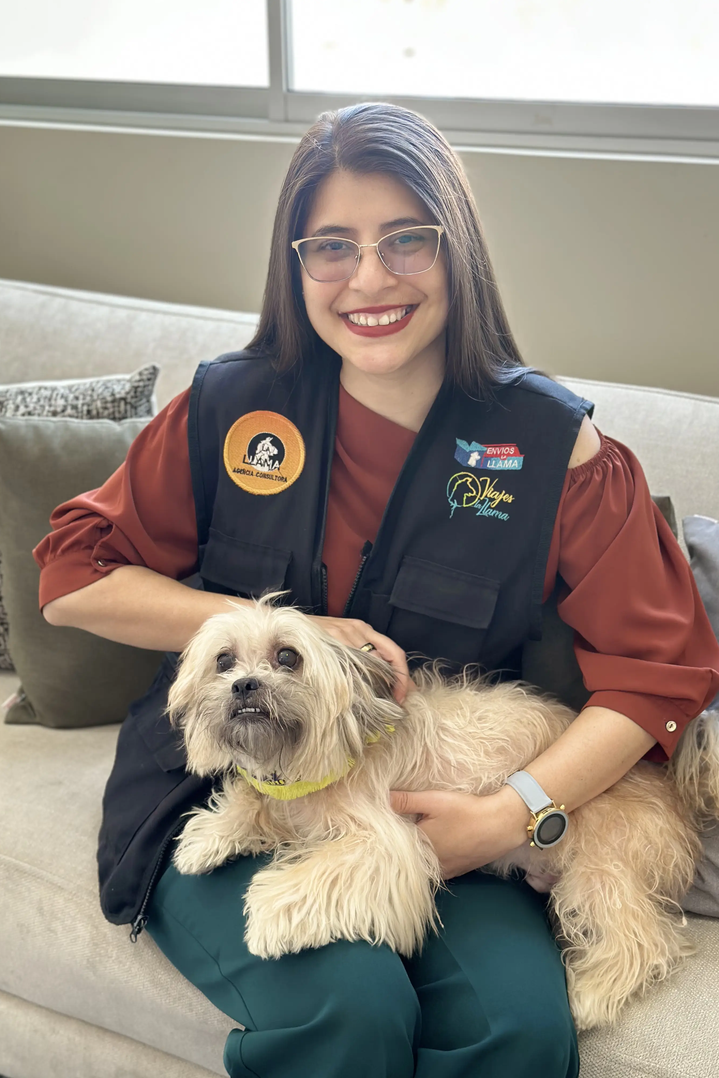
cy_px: 539
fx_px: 1498
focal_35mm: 50
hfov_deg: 27.0
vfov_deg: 39.6
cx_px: 372
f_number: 1.78
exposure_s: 1/121
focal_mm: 6.86
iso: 100
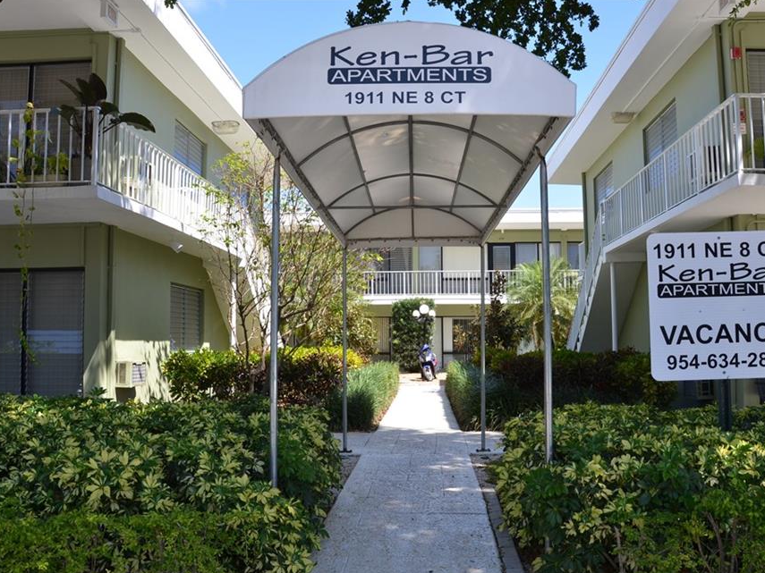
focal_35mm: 31
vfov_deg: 45.4
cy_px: 299
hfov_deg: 58.3
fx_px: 685
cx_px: 406
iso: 200
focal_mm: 18
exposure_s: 1/250
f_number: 8
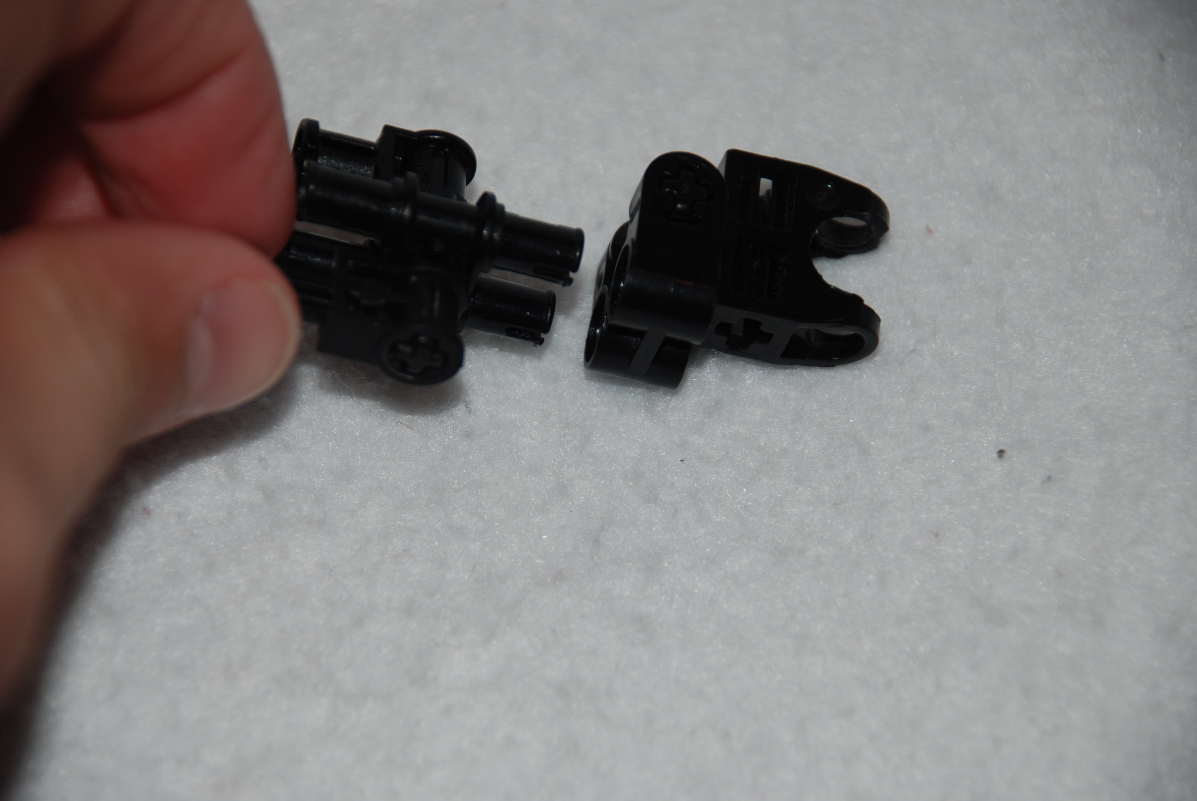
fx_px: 6741
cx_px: 598
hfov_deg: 10.1
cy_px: 400
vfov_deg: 6.8
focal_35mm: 202
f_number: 5.6
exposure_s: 1/60
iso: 100
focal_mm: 135
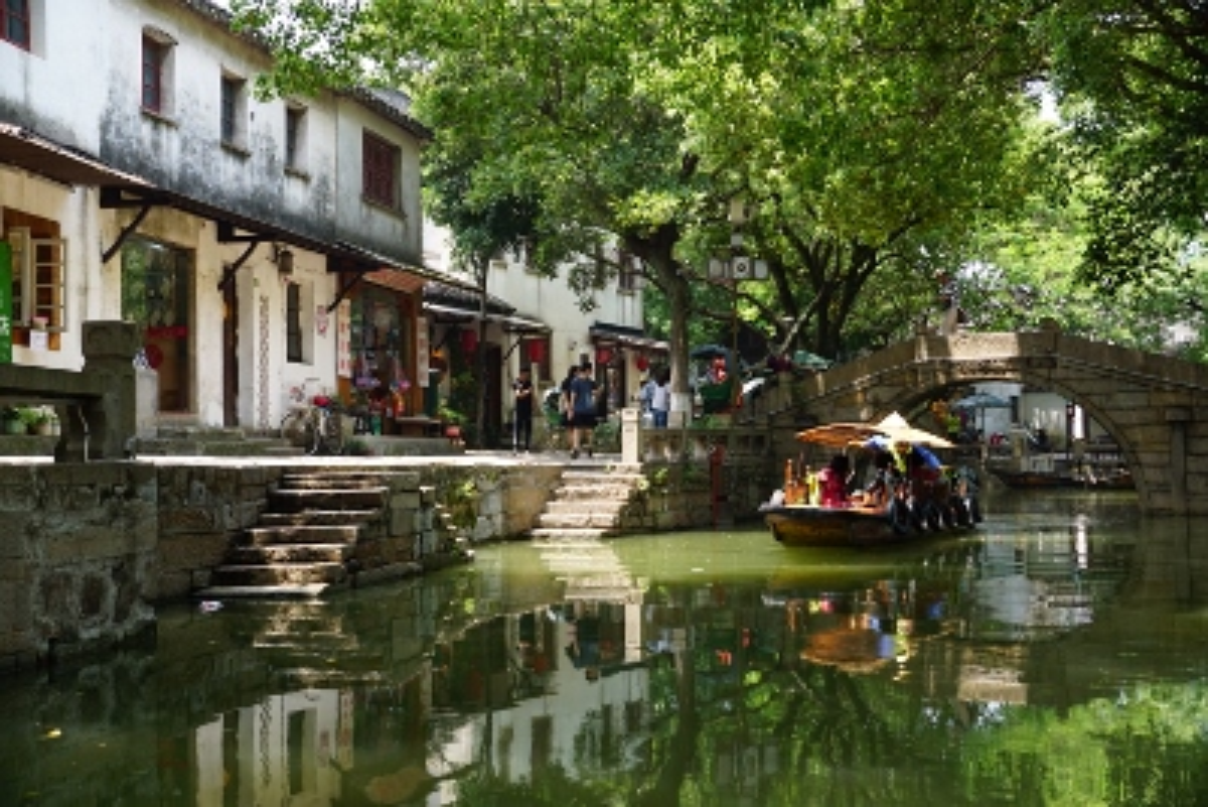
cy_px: 404
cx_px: 604
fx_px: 1510
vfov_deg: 29.9
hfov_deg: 43.6
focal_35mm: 45
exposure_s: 1/80
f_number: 5.6
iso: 100
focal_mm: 30
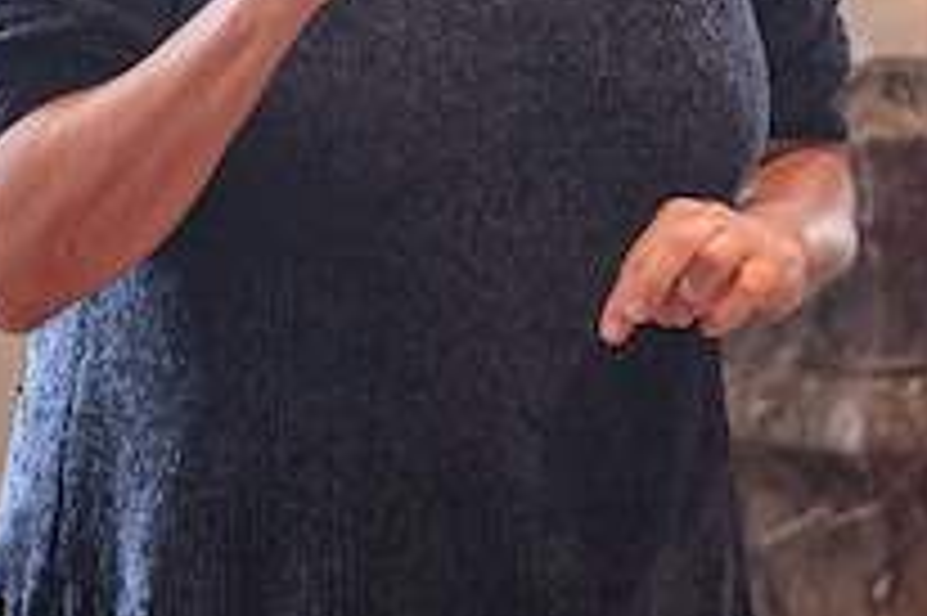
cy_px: -259
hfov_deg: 3.3
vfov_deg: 2.2
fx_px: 15978
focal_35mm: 621
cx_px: 891
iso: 640
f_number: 2
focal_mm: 85
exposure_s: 1/200
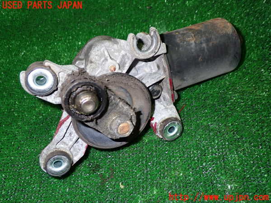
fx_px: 282
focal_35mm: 36
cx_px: 136
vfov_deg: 39.7
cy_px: 102
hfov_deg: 51.4
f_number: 7.1
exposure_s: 1/40
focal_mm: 6.37
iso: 320
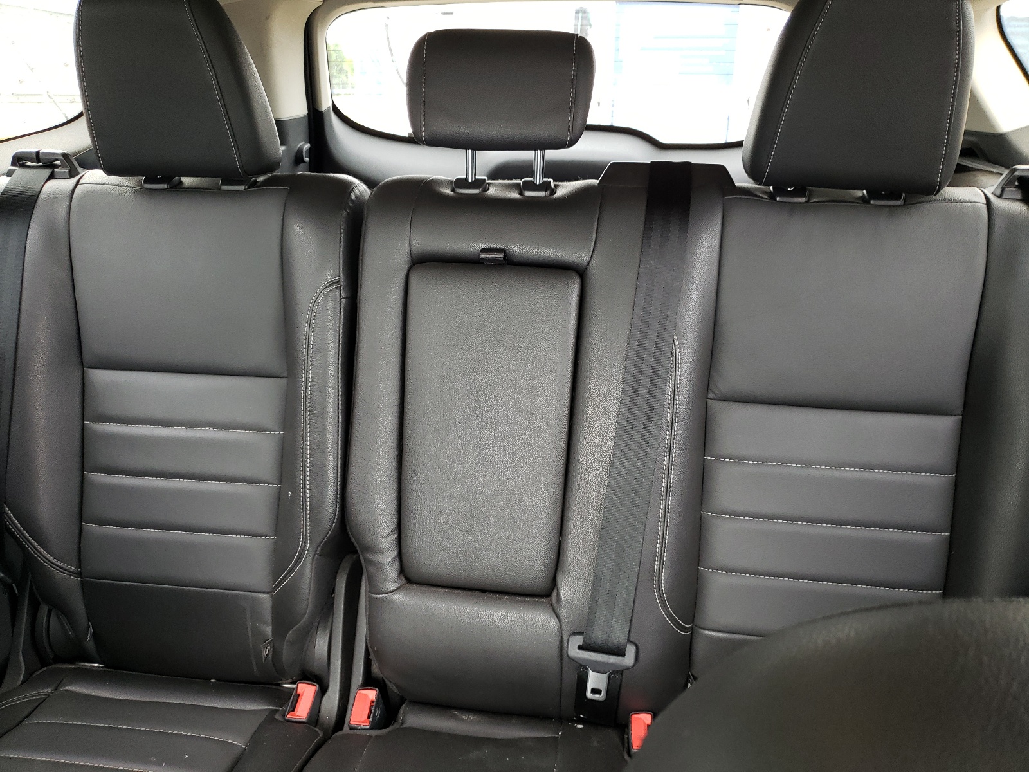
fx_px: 773
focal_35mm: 26
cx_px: 514
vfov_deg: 53.1
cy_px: 386
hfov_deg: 67.3
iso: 105
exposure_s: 1/60.2
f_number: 1.5
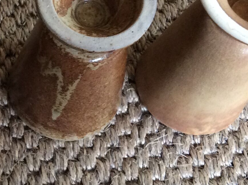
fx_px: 680
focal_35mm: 95
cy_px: 70
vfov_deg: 15.5
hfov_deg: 20.0
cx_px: -4
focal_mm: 3.3
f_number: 2.4
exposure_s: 1/25
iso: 160
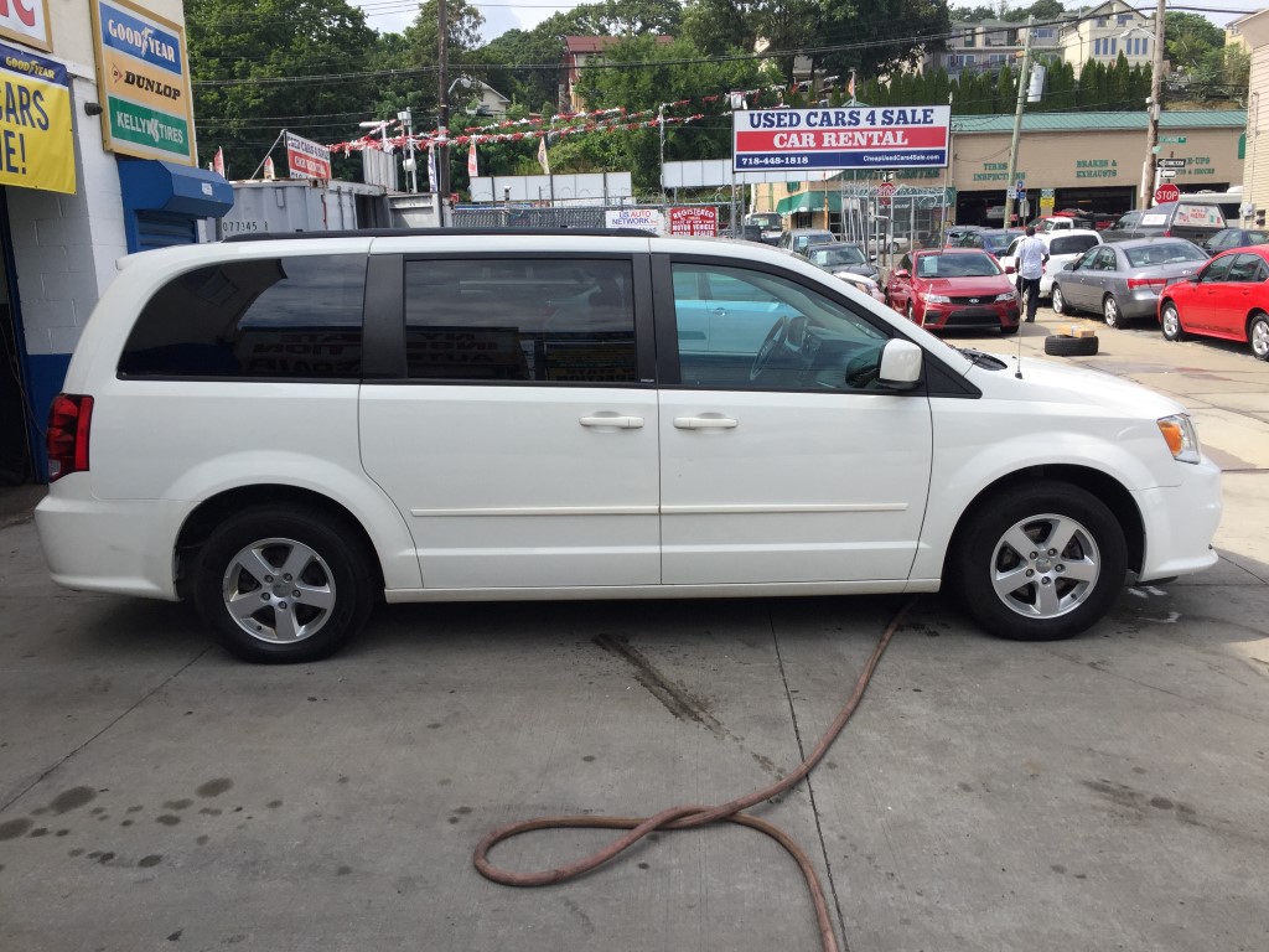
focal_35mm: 29
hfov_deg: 61.7
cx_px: 634
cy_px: 476
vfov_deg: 48.2
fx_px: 1063
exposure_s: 1/1464
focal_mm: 4.15
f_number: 2.2
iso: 32
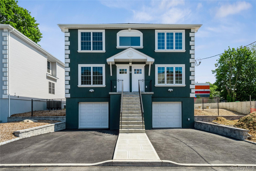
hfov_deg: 73.8
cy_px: 86
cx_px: 128
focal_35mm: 24
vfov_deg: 53.1
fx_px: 171
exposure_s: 1/320
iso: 200
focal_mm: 24
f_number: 11
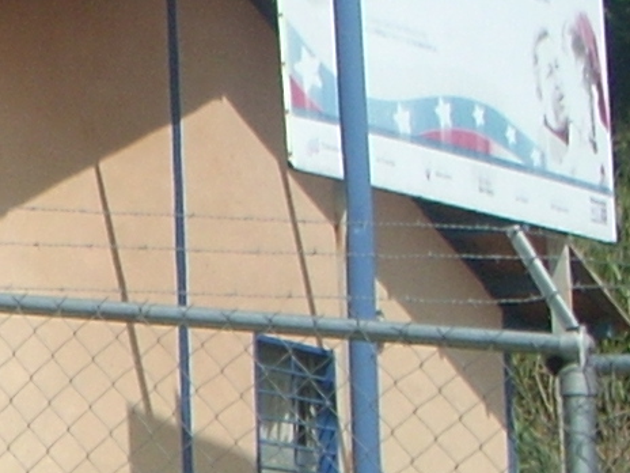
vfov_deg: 7.3
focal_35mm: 204
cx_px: -663
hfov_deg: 9.1
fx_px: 3713
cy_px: 337
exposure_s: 1/386
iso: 64
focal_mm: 6.2
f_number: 5.6
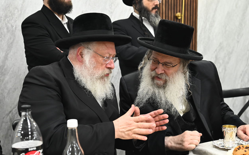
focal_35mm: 55
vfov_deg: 23.5
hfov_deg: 36.9
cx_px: 127
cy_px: 82
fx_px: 373
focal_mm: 48
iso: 2000
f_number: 4.5
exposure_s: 1/160
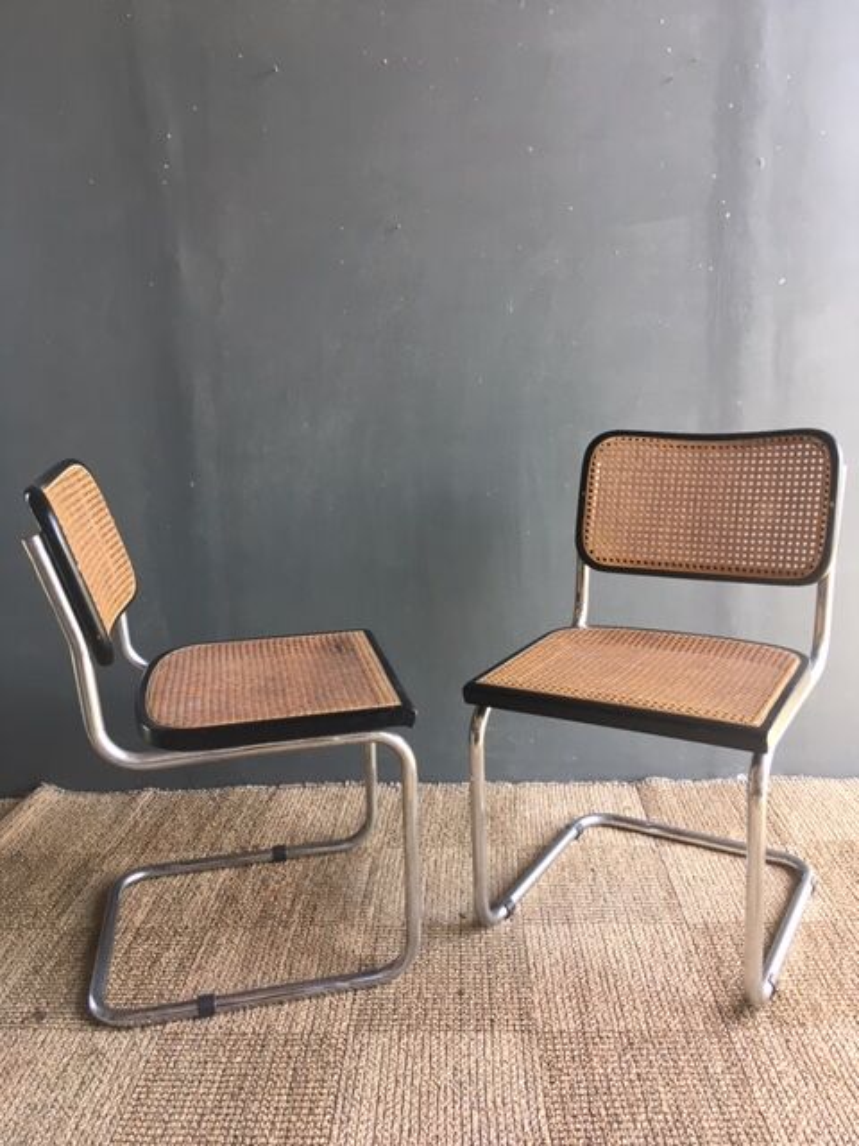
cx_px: 430
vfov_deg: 61.7
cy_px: 573
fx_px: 960
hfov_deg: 48.2
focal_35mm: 29
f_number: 2.2
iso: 32
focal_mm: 4.15
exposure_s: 1/33
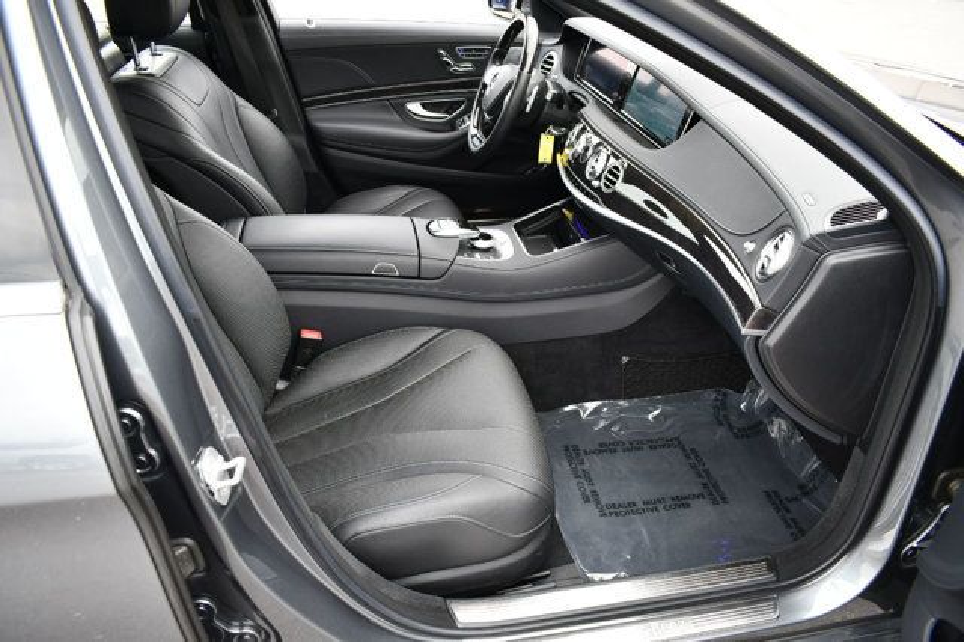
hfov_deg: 67.4
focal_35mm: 27
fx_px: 723
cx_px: 482
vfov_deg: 47.9
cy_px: 321
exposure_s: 1/250
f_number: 4.5
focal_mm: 18
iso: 400
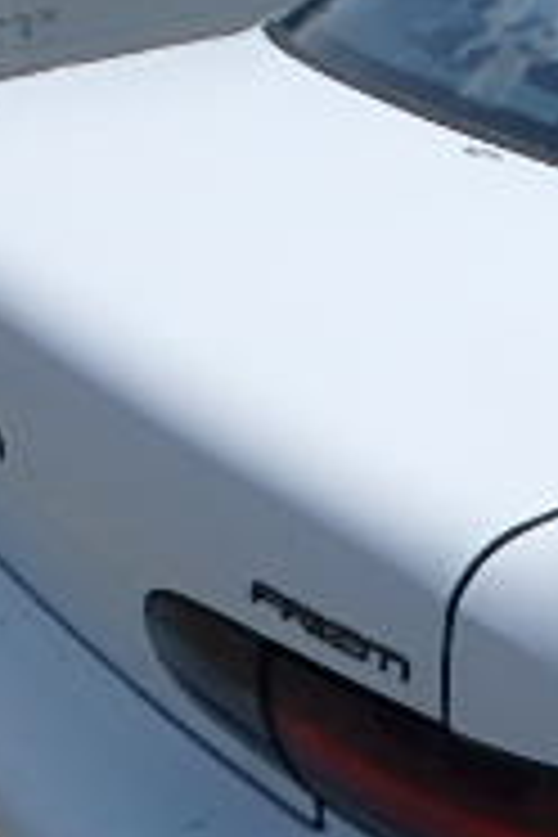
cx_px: 972
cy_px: 518
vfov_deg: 26.9
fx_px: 1744
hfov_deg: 15.8
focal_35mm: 75
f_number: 6
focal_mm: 3.7
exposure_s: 1/1000
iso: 125
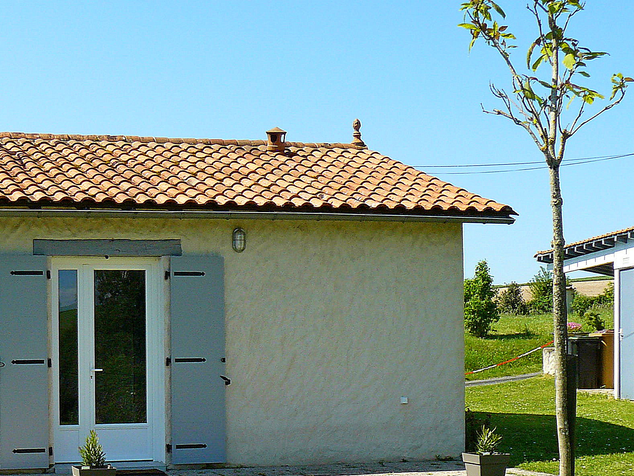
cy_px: 366
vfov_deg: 20.8
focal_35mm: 70
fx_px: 1282
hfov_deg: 27.2
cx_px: 116
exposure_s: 1/250
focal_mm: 6
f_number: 6.3
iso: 100
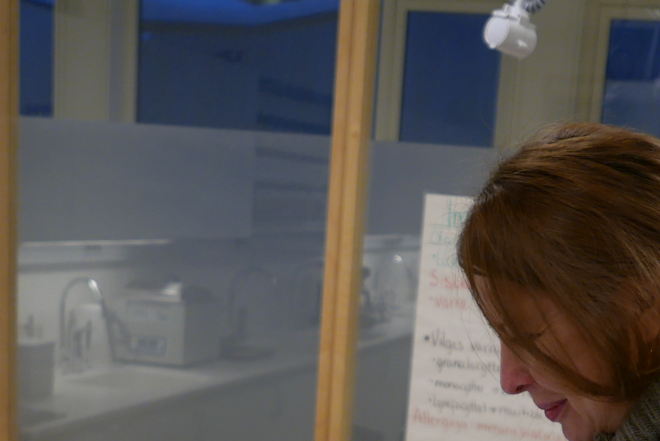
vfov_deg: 17.7
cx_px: 411
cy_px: 588
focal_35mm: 72
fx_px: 1321
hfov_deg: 28.0
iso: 200
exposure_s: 1/125
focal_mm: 10.9
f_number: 1.8
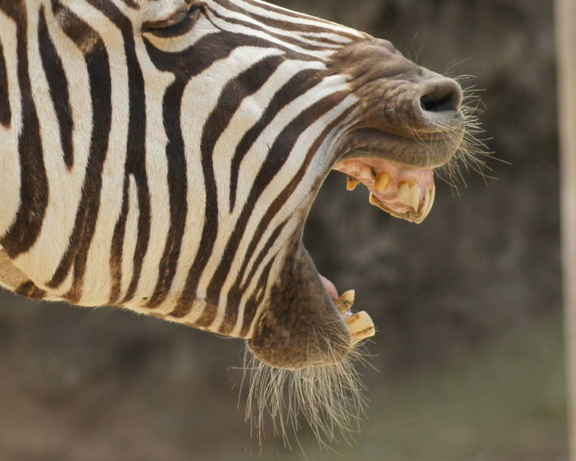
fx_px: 8101
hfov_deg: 4.1
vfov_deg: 3.3
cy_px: 123
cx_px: 96
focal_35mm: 475
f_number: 5.6
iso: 400
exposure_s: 1/320
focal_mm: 160
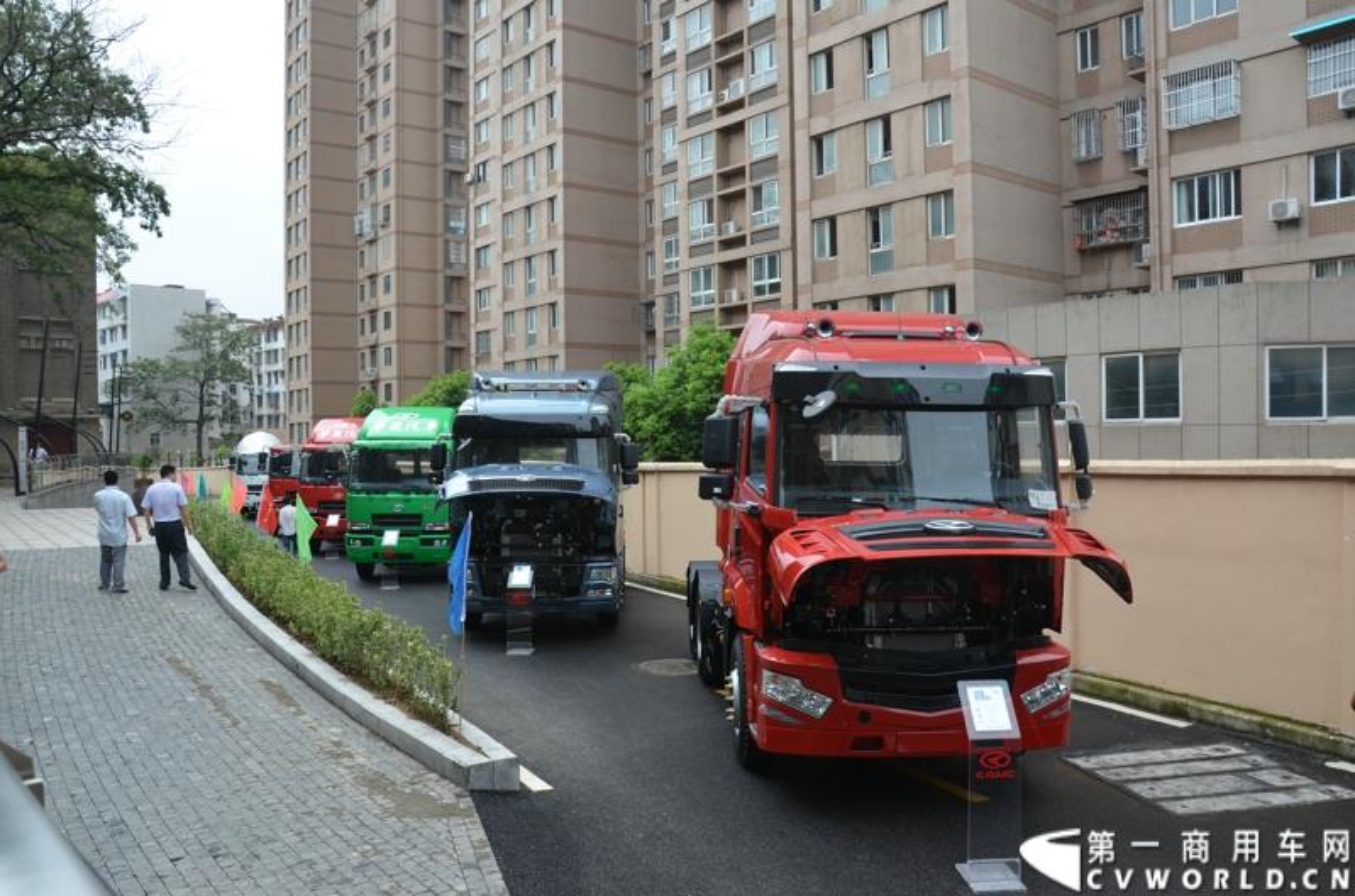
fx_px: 1014
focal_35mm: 27
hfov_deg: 67.5
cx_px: 678
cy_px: 448
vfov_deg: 47.7
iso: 200
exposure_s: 1/200
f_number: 7.1
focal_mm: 18
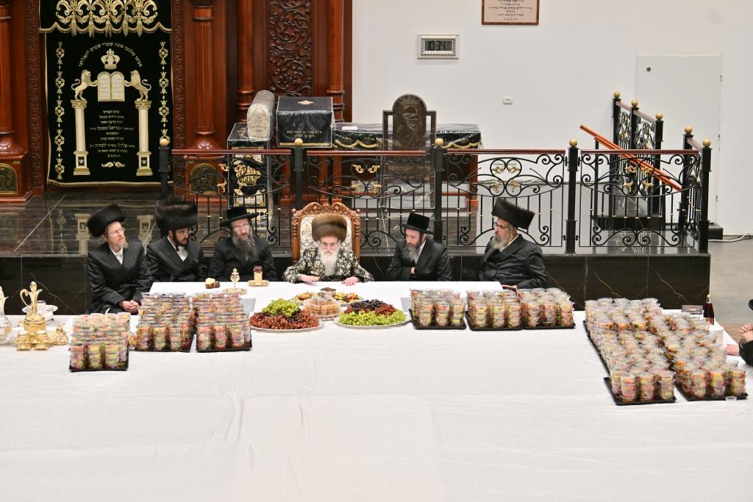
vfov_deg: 16.1
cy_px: 251
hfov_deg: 23.9
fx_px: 1778
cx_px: 376
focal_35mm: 85
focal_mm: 85
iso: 400
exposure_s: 1/640
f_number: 2.8
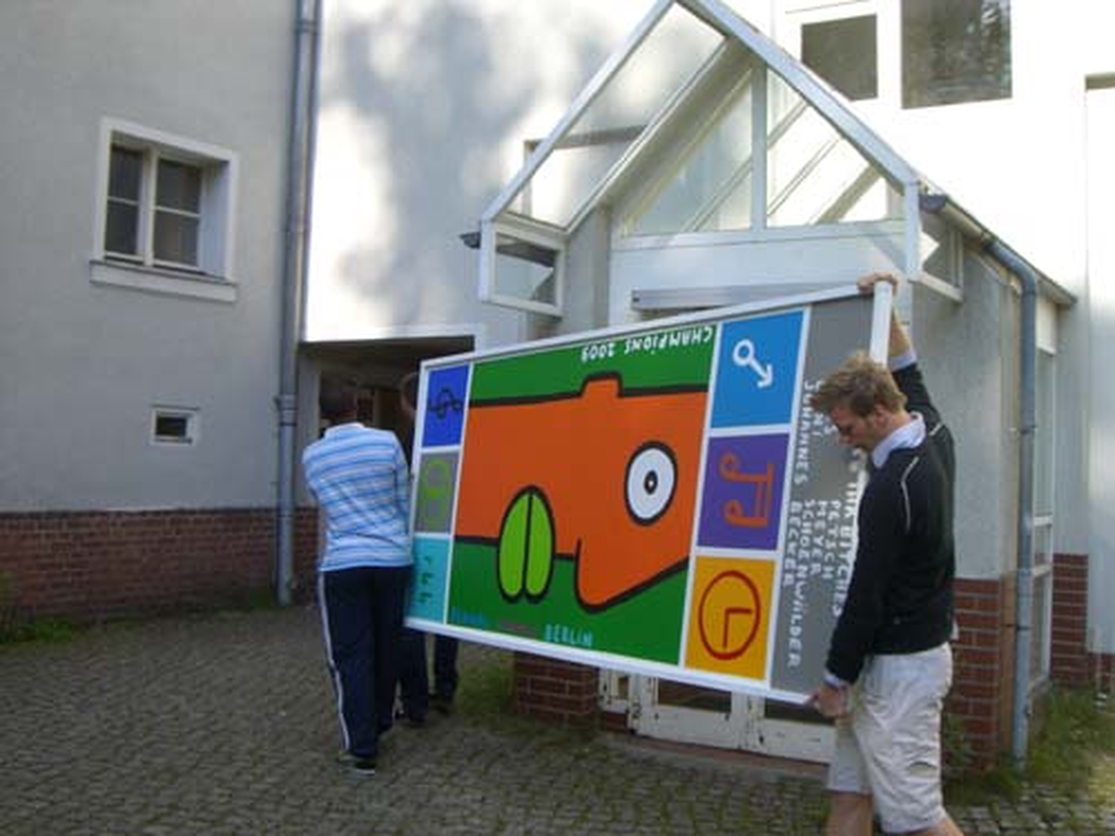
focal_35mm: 38
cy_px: 418
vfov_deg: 37.7
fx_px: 1224
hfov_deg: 49.0
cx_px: 558
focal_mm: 6.2
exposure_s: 1/320
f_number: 4.3
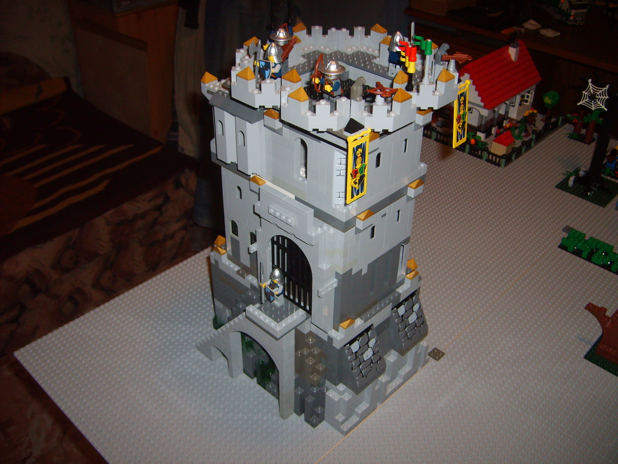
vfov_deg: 40.7
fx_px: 625
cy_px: 232
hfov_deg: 52.6
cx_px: 309
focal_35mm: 35
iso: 100
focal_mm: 5.8
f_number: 2.8
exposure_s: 1/45
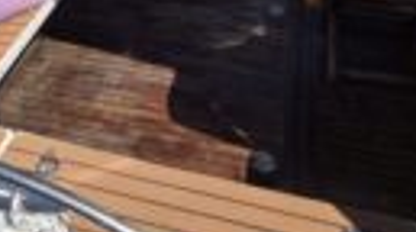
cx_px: 155
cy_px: -113
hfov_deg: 46.1
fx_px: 484
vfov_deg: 22.3
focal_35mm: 44
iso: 50
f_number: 2.2
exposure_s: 1/3360
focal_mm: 2.2
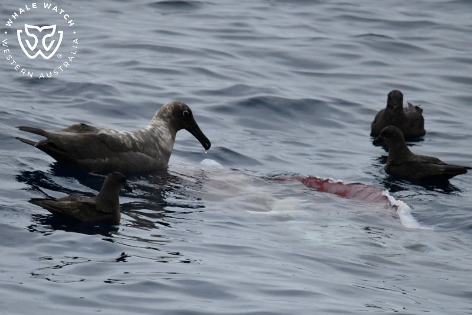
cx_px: 236
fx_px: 7865
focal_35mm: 600
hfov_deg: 3.4
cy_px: 158
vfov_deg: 2.3
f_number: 6.3
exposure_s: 1/8000
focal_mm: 600
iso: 2200
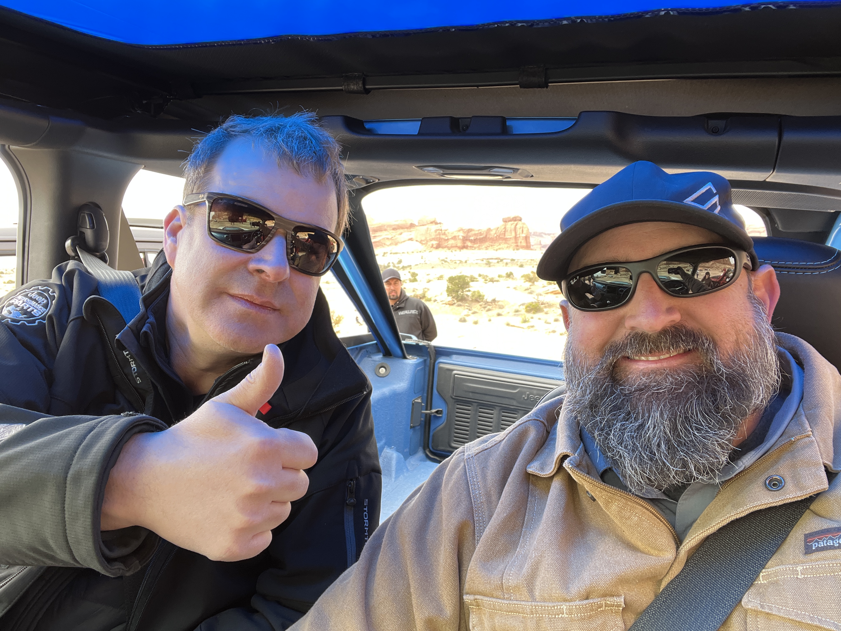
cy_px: 316
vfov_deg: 58.9
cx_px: 420
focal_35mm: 23
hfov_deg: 73.9
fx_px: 559
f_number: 2.2
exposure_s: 1/121
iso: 64
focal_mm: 2.71
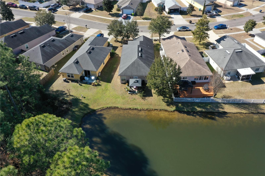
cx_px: 132
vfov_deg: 46.4
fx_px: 206
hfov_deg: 65.5
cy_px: 88
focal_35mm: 28
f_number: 8
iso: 100
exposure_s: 1/120
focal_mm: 10.26
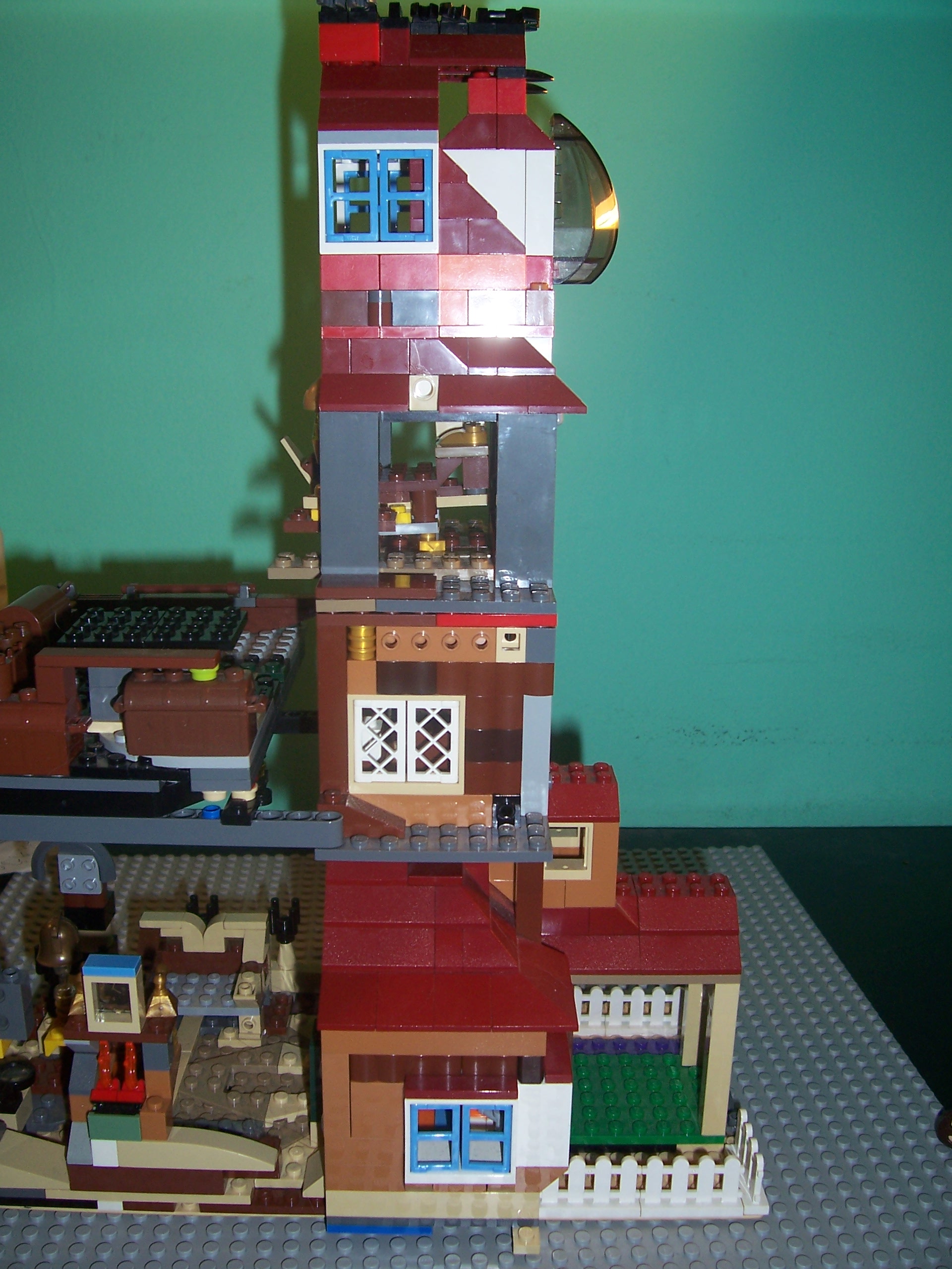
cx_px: 476
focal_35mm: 34
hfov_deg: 41.8
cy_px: 634
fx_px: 1247
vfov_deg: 54.0
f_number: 2.7
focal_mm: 5.6
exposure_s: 1/60
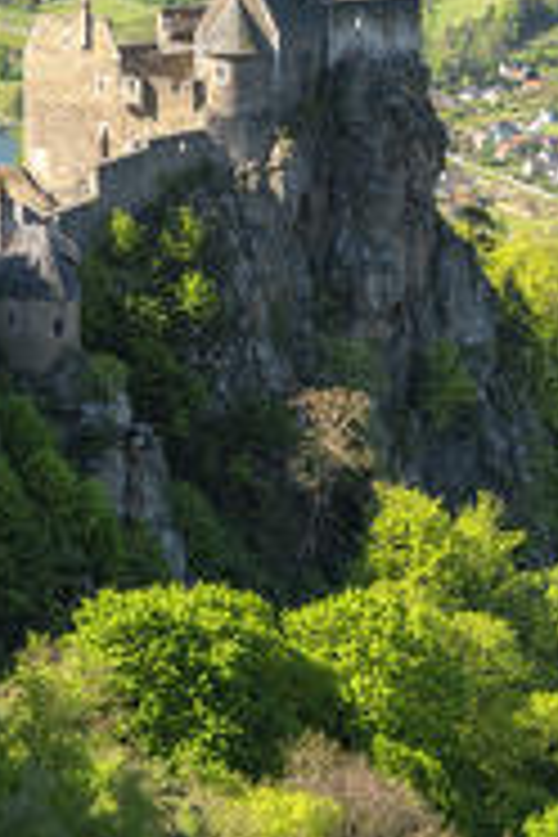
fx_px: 4487
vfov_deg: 10.6
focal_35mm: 193
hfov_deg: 7.0
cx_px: -209
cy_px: 207
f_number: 9
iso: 200
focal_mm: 60
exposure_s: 1/80
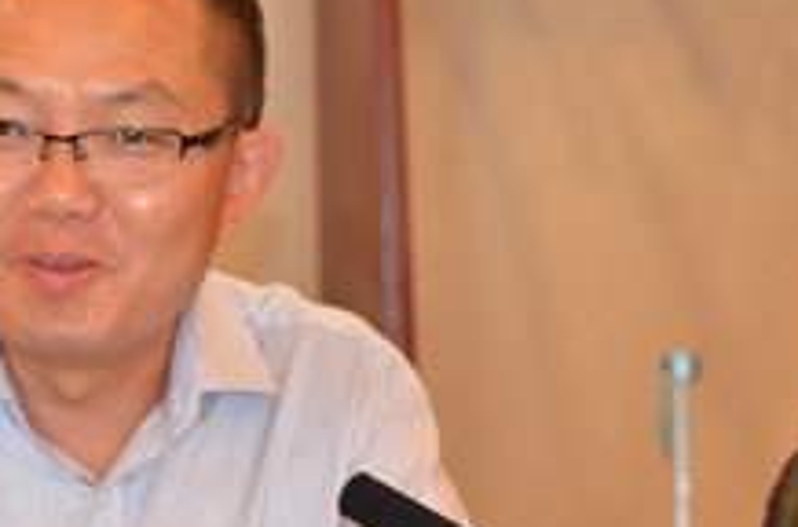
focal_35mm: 292
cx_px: 124
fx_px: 6457
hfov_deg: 7.1
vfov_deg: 4.7
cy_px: 390
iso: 1250
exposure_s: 1/60
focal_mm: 85
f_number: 5.3
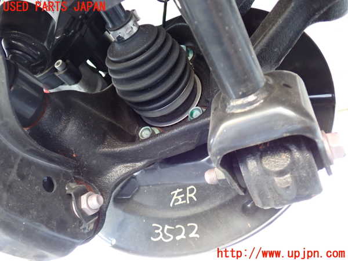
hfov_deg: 56.8
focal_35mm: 32
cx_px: 174
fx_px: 322
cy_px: 130
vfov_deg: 44.2
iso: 800
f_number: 2.4
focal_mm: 5.79
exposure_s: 1/25
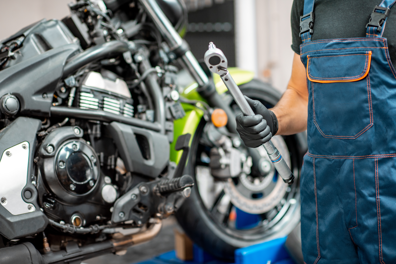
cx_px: 198
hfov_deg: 23.9
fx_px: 935
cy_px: 132
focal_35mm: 85
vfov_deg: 16.1
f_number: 2.2
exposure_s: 1/160
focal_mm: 85
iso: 500
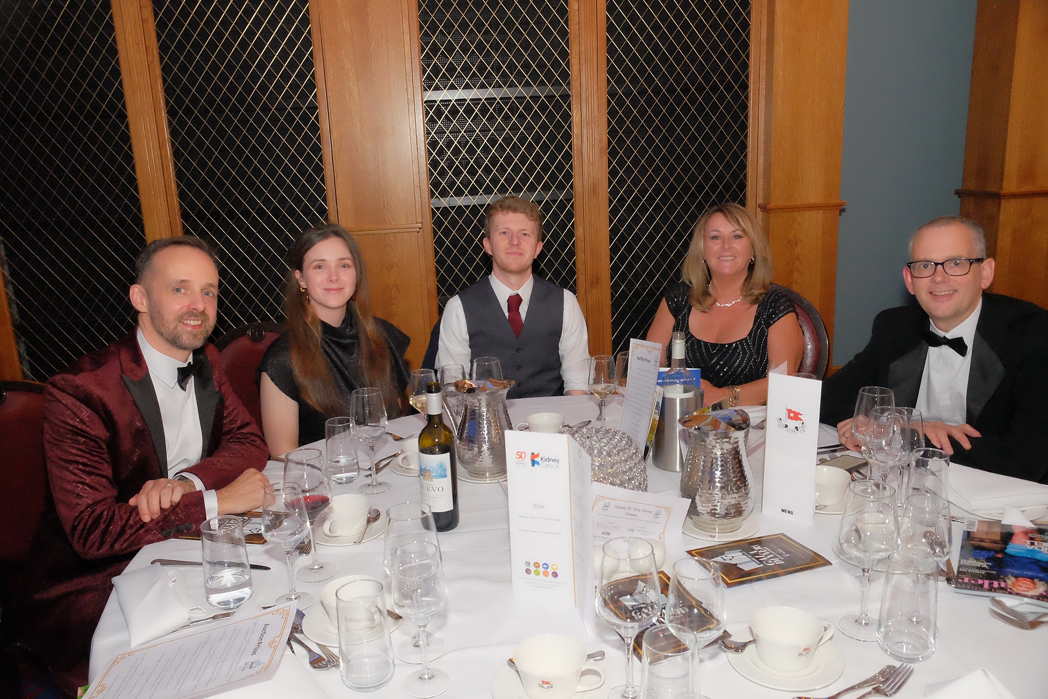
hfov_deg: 67.4
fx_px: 786
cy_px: 350
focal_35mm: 27
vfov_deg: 47.9
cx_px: 524
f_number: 4.5
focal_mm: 18
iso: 6400
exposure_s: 1/125
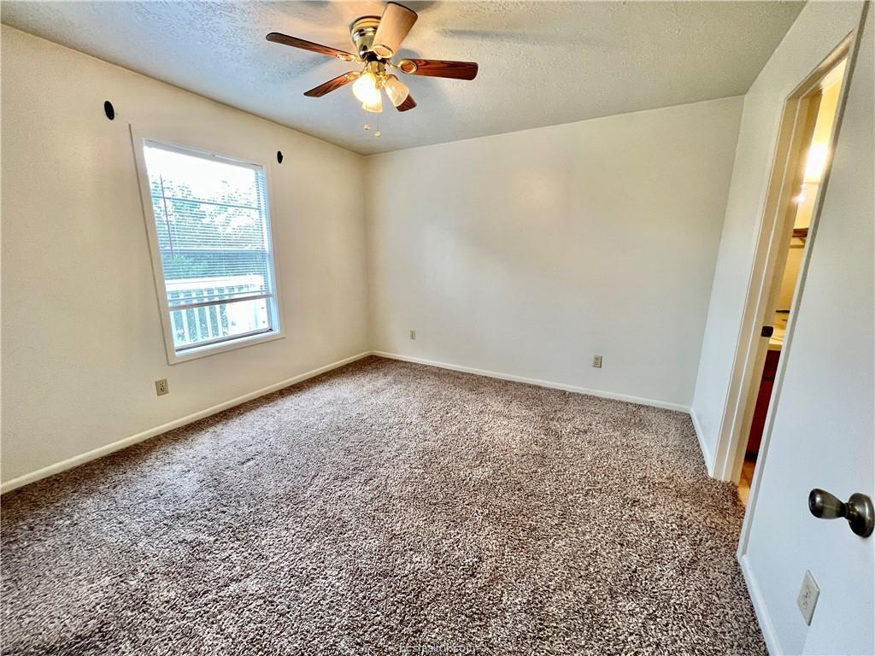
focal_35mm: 13
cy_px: 328
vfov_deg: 89.9
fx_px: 329
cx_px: 438
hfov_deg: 106.2
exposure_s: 1/60
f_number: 1.8
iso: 200
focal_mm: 1.57
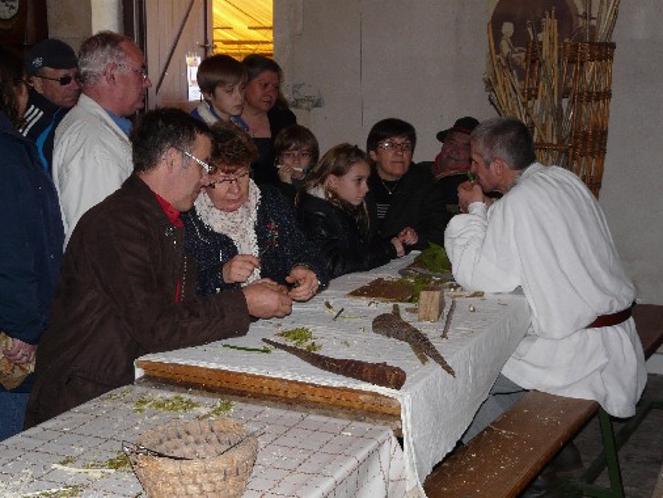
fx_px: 977
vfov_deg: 28.6
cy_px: 249
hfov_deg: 37.5
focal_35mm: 51
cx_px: 332
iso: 100
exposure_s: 1/40
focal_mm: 8.3
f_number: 3.2
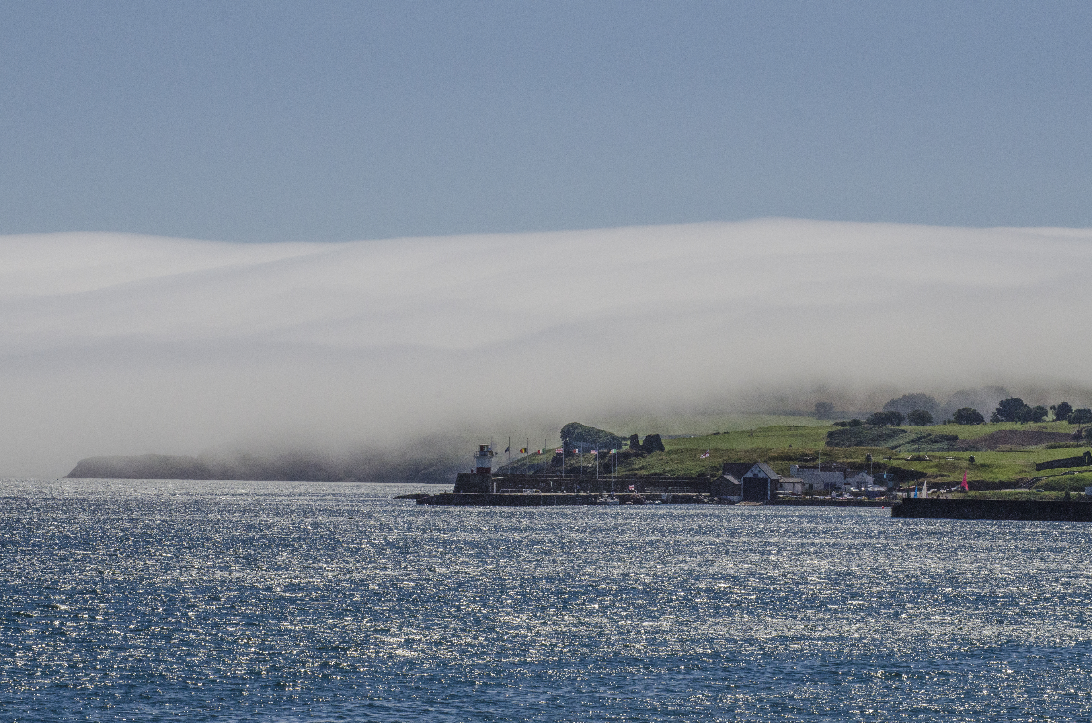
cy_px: 362
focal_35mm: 168
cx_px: 546
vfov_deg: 8.1
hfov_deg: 12.3
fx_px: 5085
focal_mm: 112
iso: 800
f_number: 20
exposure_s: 1/4000
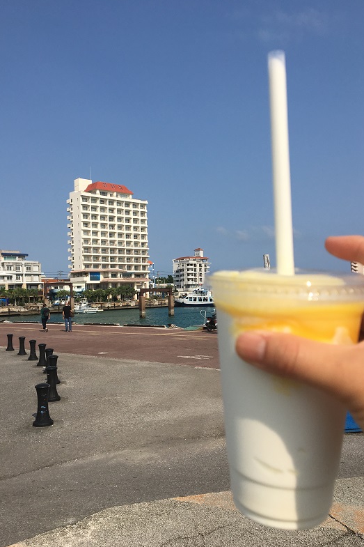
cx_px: 172
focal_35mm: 31
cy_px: 276
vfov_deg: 60.3
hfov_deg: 42.3
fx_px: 470
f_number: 2.2
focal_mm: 4.15
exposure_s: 1/2959
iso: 25
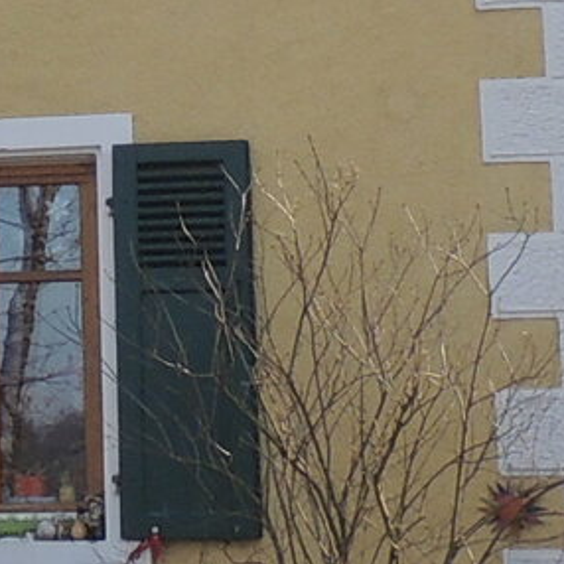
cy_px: -112
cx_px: -367
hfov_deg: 8.9
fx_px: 3502
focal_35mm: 190
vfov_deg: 9.1
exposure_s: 1/320
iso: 100
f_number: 3
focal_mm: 4.3
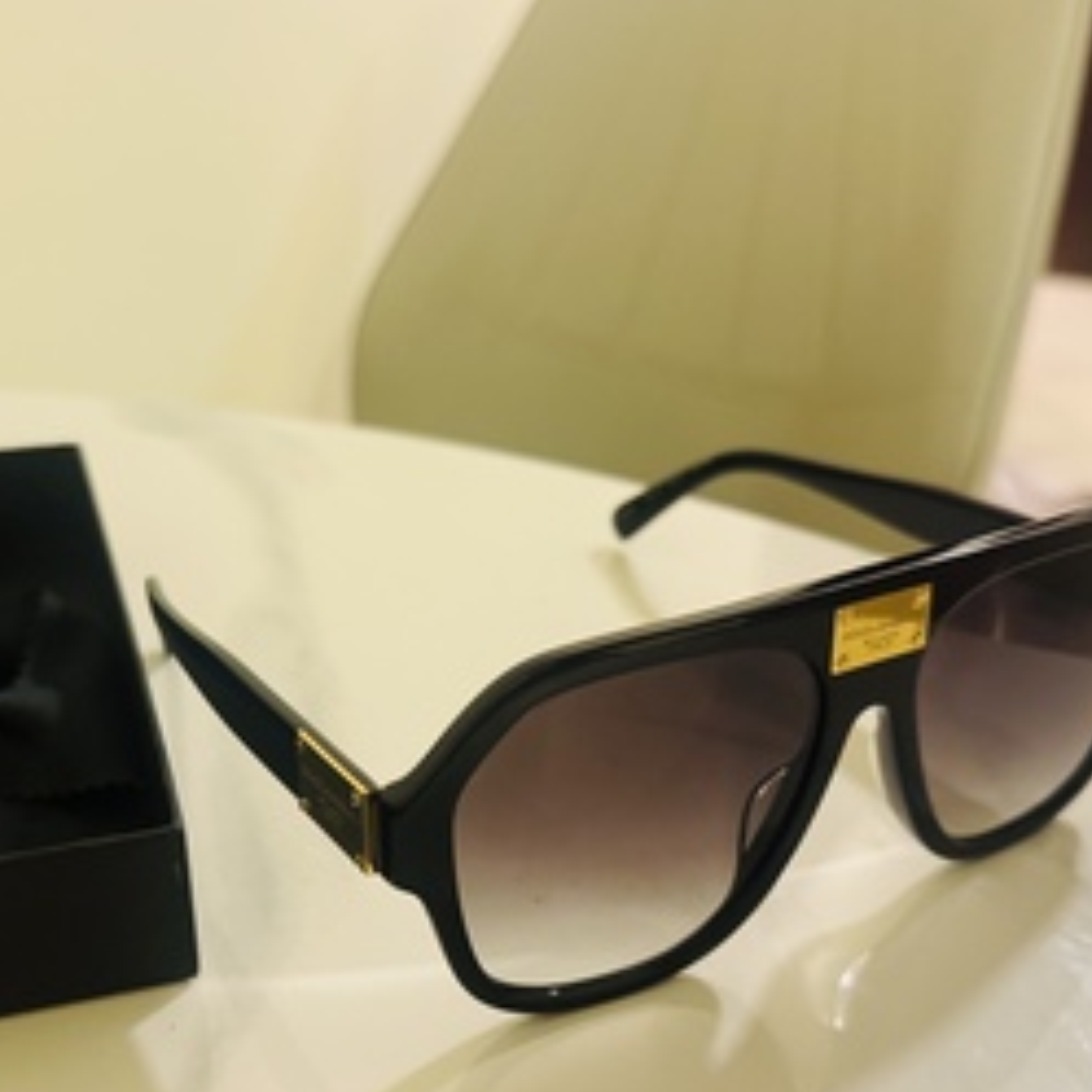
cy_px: 678
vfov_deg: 42.5
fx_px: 1392
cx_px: 428
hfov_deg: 42.6
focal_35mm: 39
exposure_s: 1/60
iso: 640
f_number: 1.78
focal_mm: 6.76
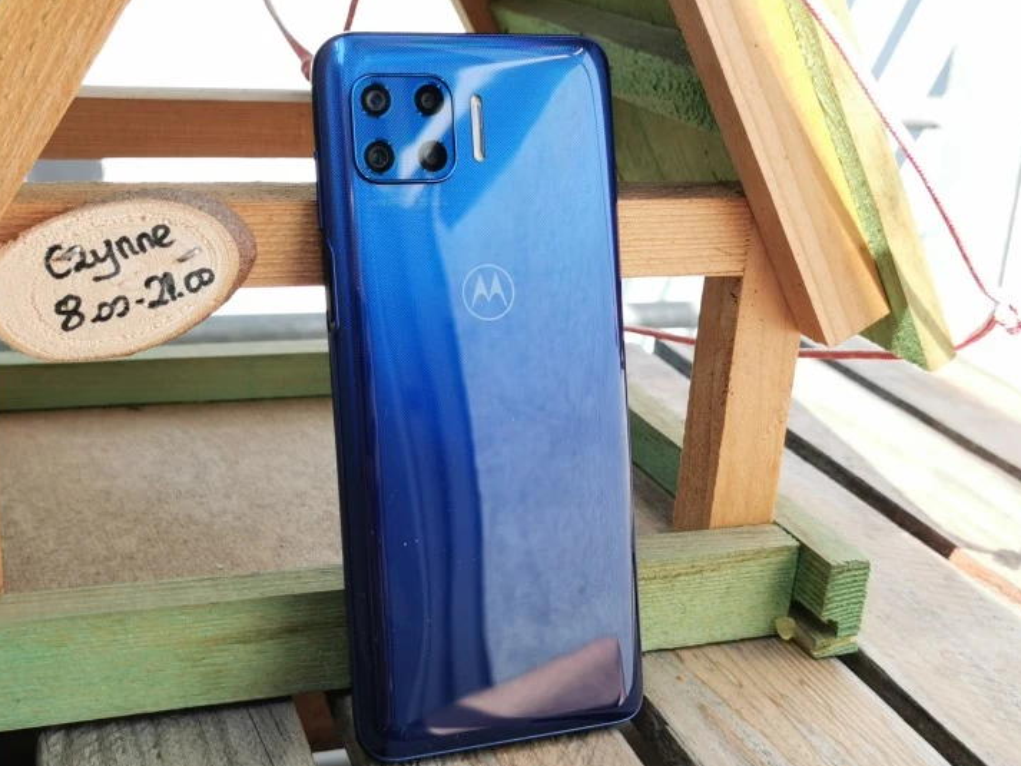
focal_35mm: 46
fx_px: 1357
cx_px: 491
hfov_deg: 41.2
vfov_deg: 31.5
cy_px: 415
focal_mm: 5.56
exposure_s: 1/546
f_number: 1.6
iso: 50
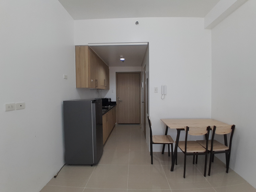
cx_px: 128
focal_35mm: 17
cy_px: 96
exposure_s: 1/40
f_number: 2.2
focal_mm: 1.46
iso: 50
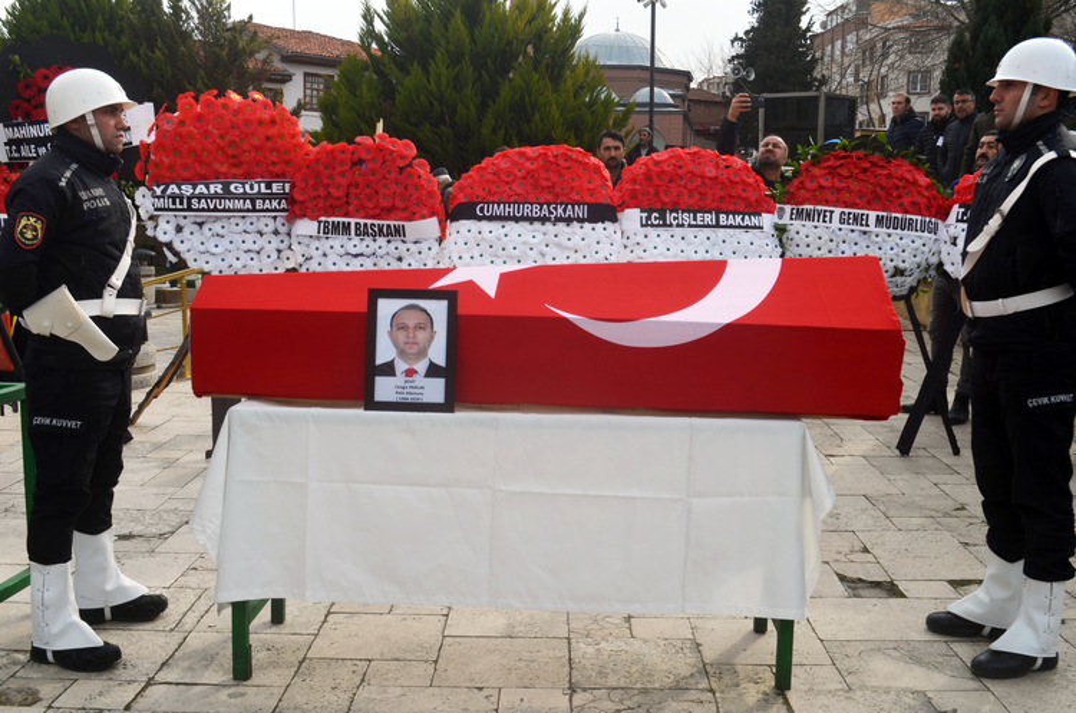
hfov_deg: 53.2
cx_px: 538
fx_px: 1074
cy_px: 356
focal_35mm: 36
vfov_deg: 36.7
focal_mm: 24
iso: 100
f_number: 6.7
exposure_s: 1/180
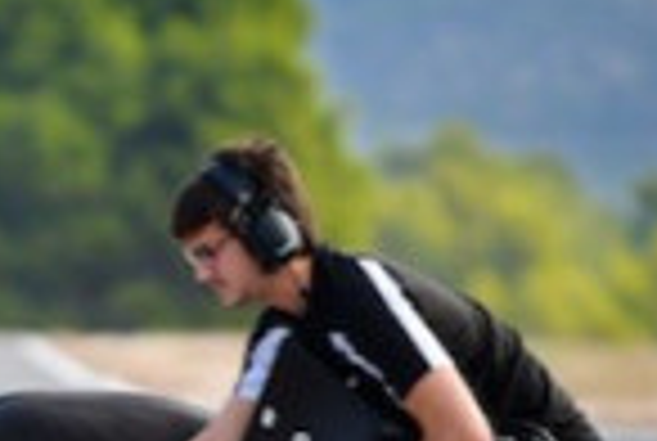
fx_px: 18945
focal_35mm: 1036
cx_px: -101
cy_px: 565
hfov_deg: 2.0
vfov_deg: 1.3
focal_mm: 200
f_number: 2.8
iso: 160
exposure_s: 1/800
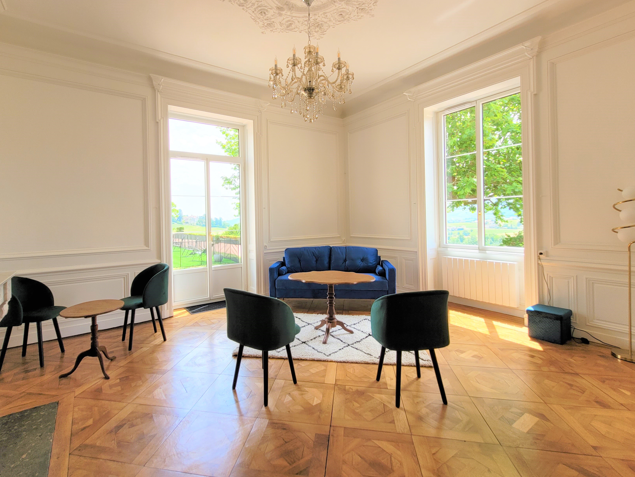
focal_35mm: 16
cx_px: 290
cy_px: 222
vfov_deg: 78.0
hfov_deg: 94.3
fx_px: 294
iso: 40
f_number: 2.2
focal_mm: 1.74
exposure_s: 1/142
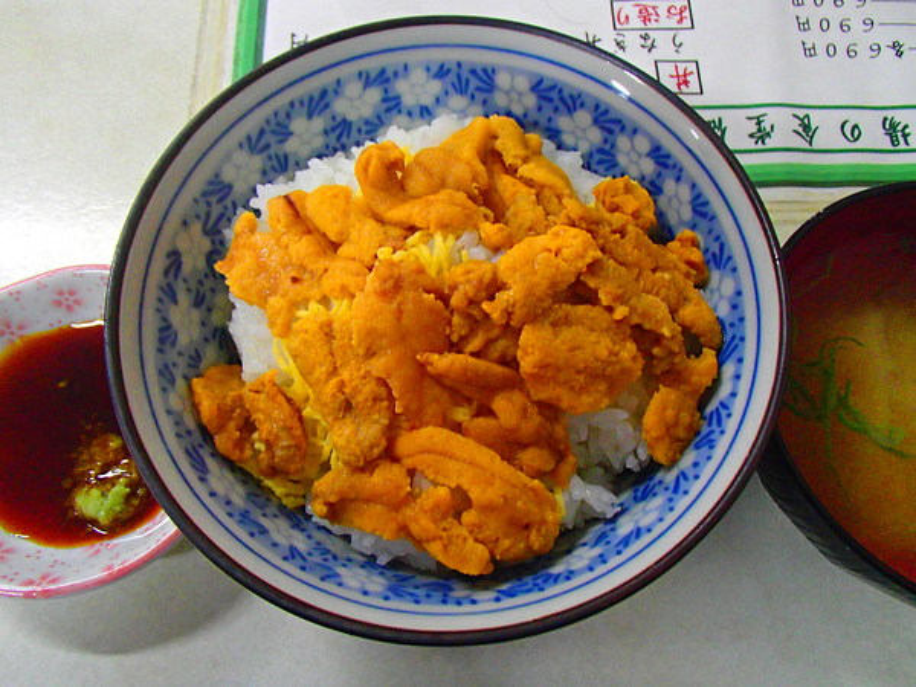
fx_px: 741
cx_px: 458
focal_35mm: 28
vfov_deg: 49.7
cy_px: 344
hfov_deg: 63.4
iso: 800
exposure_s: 1/30
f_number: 3.9
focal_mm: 5
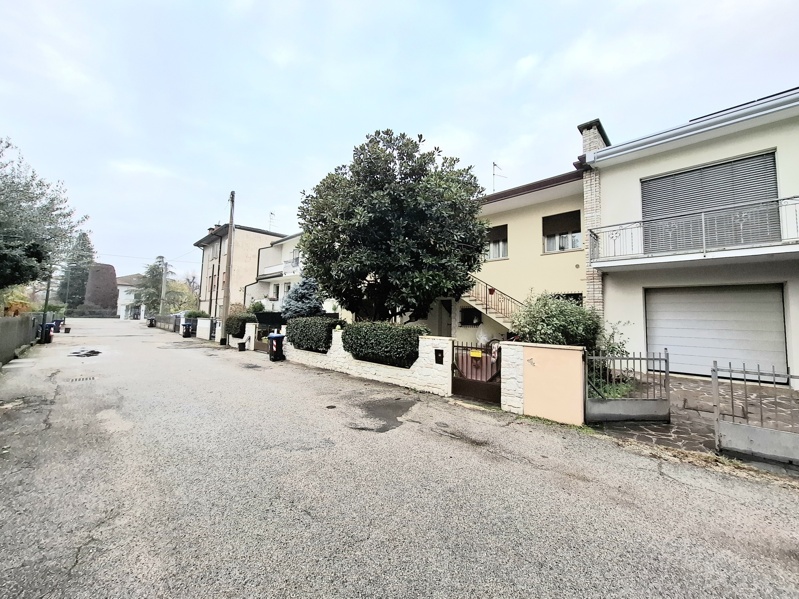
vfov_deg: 89.9
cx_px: 400
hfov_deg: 106.2
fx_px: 300
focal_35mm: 13
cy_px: 300
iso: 40
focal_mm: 1.74
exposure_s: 1/161
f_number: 2.2
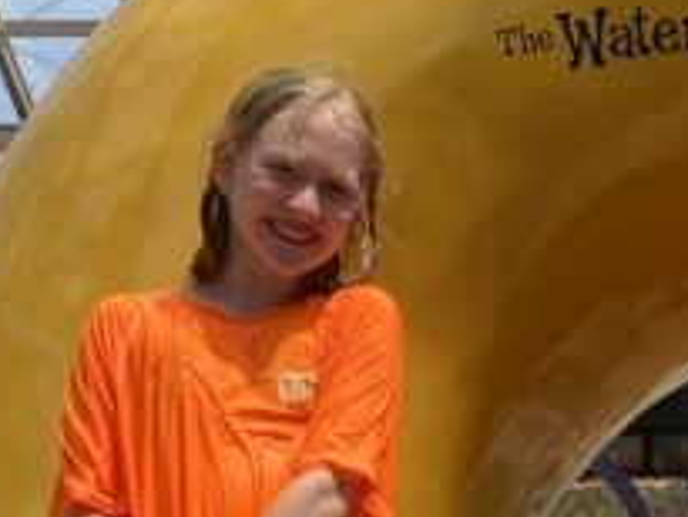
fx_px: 2585
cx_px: 708
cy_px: 866
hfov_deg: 14.9
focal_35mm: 130
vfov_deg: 10.8
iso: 32
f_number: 1.8
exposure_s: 1/2268
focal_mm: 4.25
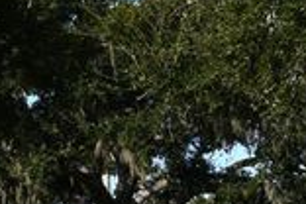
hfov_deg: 8.6
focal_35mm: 238
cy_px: 241
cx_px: 304
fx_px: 2023
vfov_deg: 5.7
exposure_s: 1/250
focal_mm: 29
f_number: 8
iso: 100
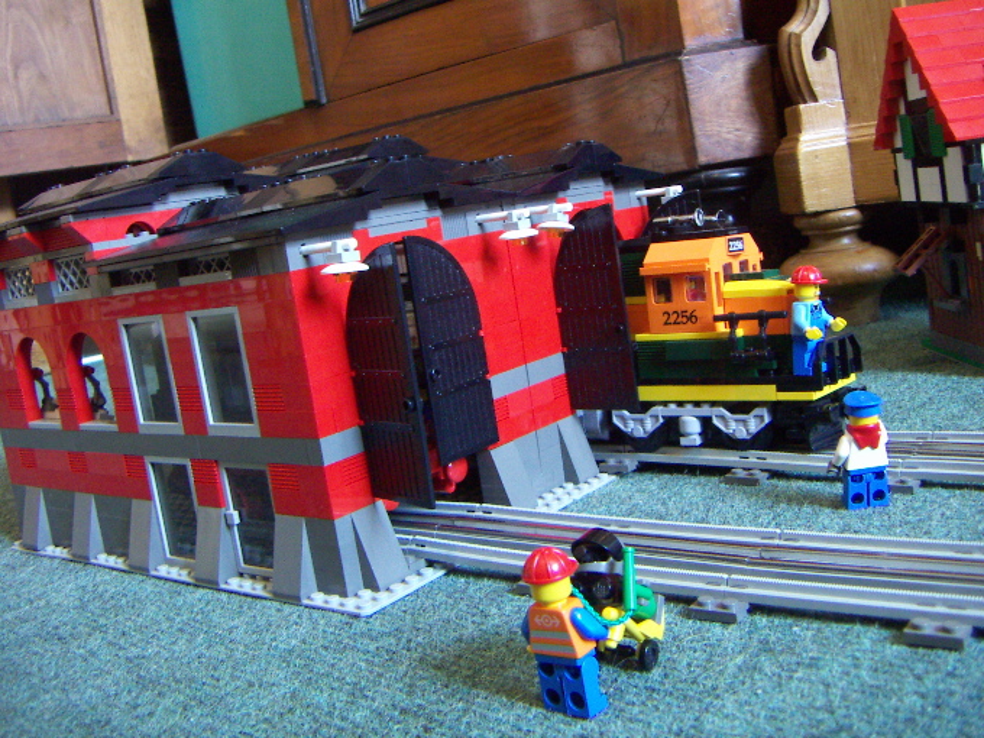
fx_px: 1023
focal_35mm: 36
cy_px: 369
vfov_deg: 39.7
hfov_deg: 51.4
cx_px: 492
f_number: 2.8
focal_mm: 4.7
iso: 200
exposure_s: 1/20
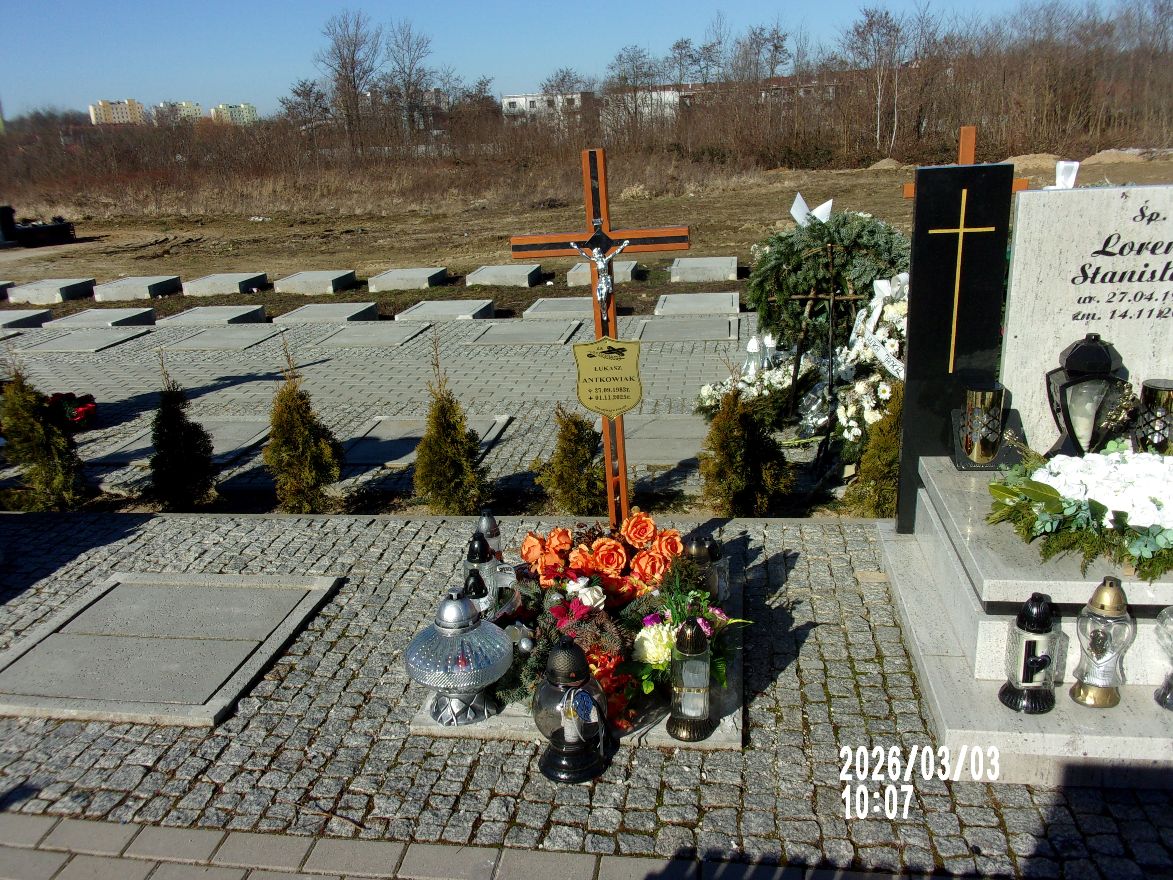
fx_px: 949
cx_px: 586
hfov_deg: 63.4
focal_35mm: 28
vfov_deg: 49.7
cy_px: 440
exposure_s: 1/140
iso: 80
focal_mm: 5.1
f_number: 10.8
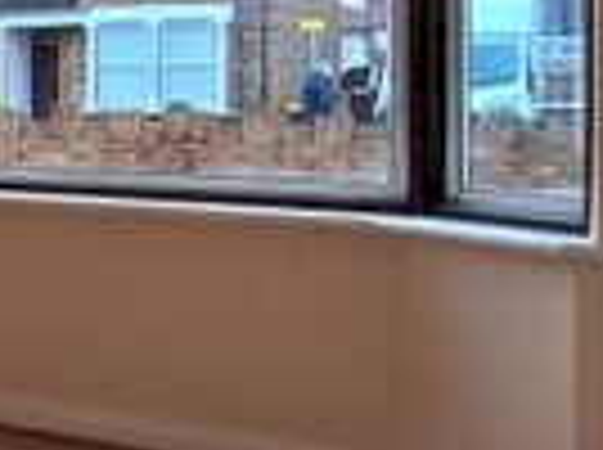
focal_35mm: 68
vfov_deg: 21.3
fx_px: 1182
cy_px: 88
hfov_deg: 22.0
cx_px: -378
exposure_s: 1/100
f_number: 2.2
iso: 50
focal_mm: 1.74
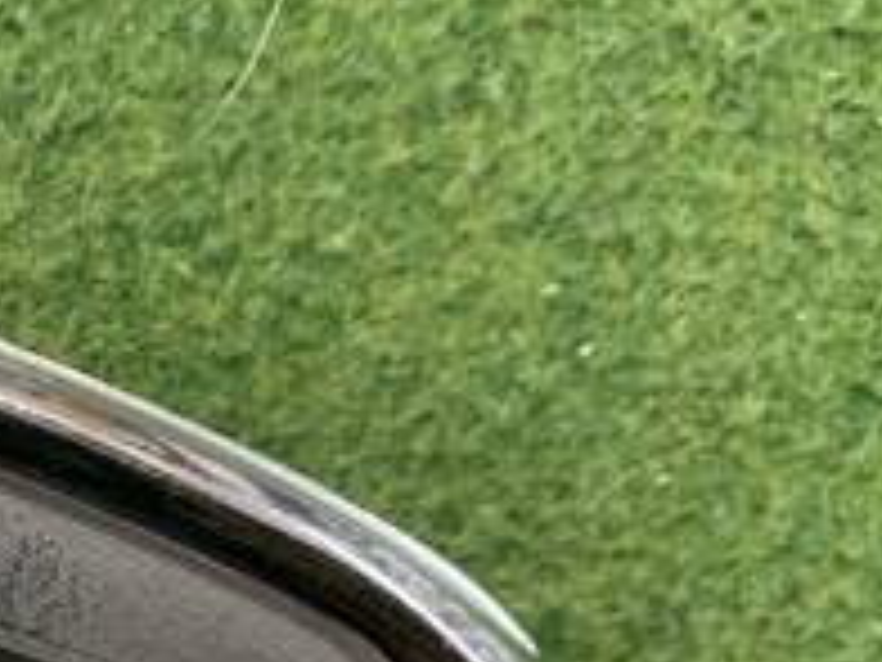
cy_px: 752
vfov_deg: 16.8
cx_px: -324
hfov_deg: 20.6
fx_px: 2166
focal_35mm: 85
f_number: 1.8
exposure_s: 1/60
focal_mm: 4.25
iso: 200
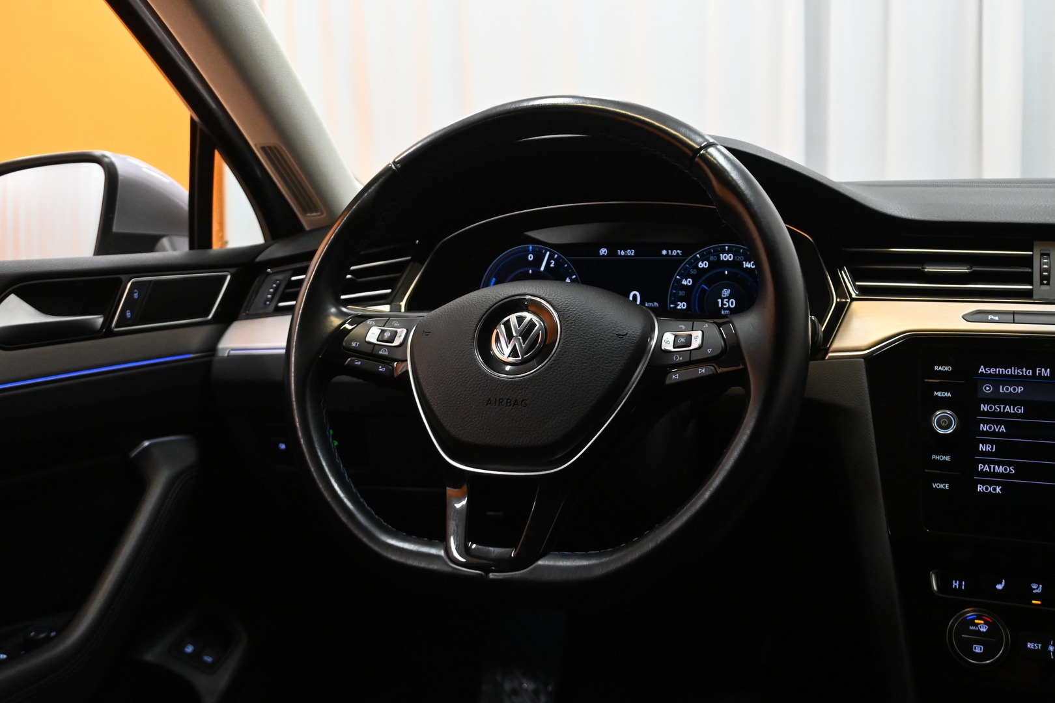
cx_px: 528
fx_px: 1341
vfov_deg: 29.4
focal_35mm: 46
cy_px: 352
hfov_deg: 43.0
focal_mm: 30.5
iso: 3200
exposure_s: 1/160
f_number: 6.3
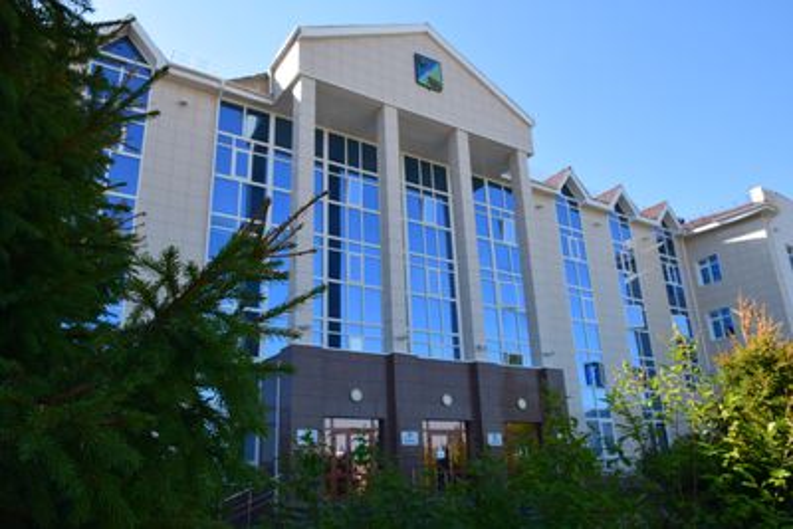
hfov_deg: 67.4
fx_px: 595
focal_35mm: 27
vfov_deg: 48.0
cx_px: 396
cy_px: 264
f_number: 10
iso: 400
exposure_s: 1/250
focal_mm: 18
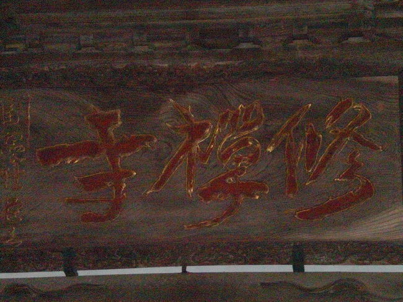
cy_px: 151
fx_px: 1327
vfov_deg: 13.0
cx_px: 202
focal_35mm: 114
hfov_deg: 17.3
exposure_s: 1/30
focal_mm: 18.9
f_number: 5.9
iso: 1600
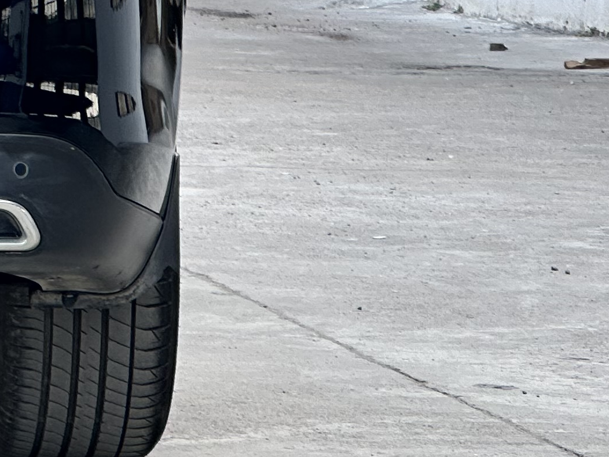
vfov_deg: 5.0
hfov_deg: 6.6
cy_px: -332
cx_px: -522
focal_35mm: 295
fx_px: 5190
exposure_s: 1/236
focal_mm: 9
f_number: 2.8
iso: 32
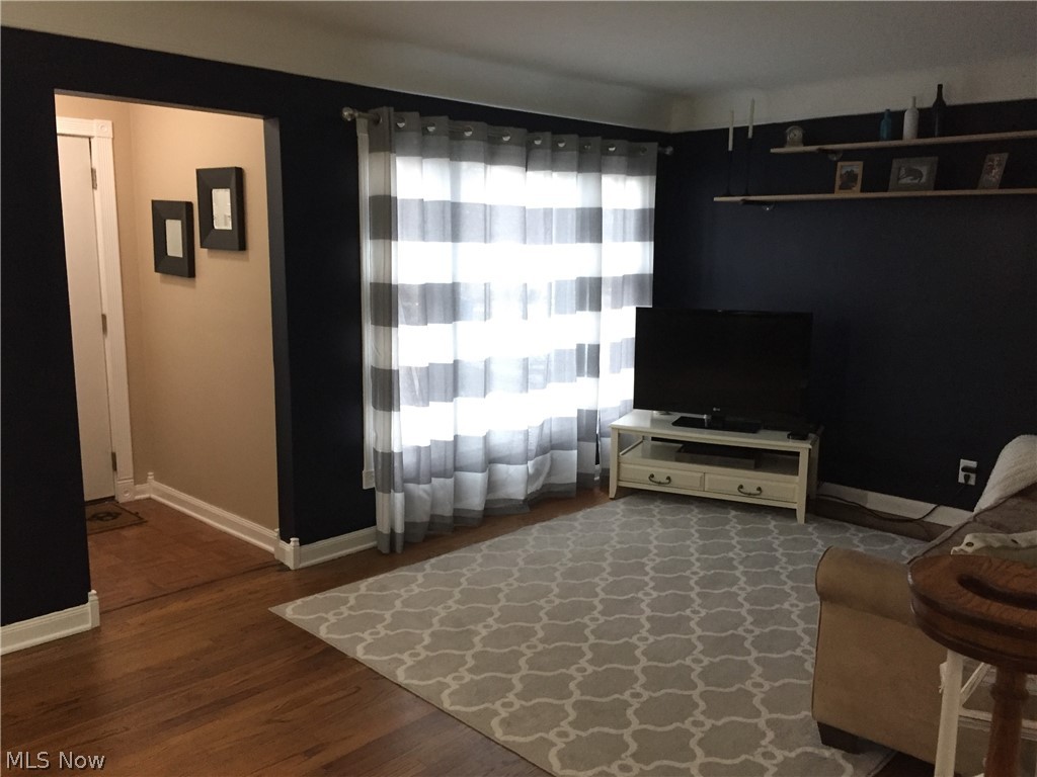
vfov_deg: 48.2
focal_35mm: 29
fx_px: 869
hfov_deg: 61.7
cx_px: 518
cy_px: 388
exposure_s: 1/30
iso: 200
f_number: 2.2
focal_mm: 4.15
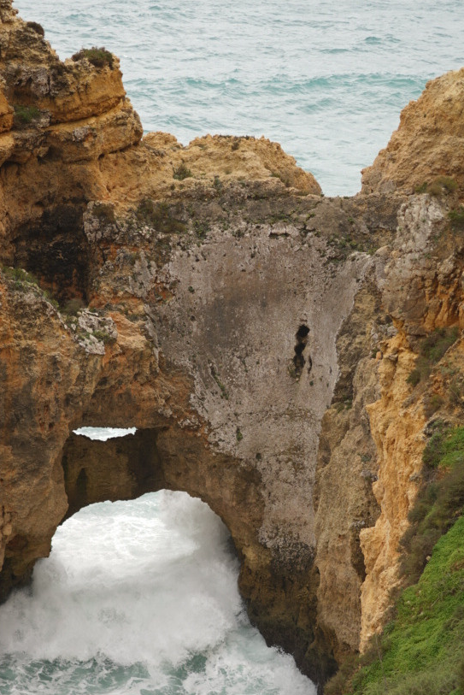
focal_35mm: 169
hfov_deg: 8.1
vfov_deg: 12.1
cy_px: 520
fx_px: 3263
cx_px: 73
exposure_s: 1/1600
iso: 50
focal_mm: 85
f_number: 1.6
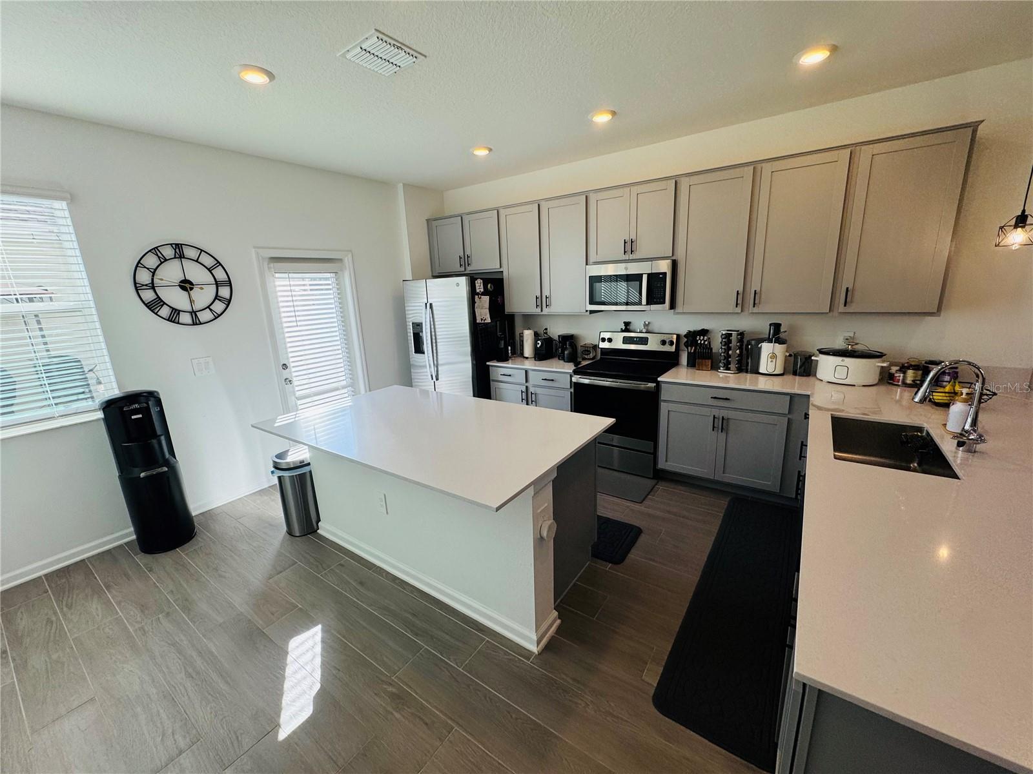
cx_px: 516
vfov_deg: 85.7
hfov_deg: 102.1
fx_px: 418
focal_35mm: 14
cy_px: 387
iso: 40
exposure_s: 1/284
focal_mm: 2.22
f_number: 2.2
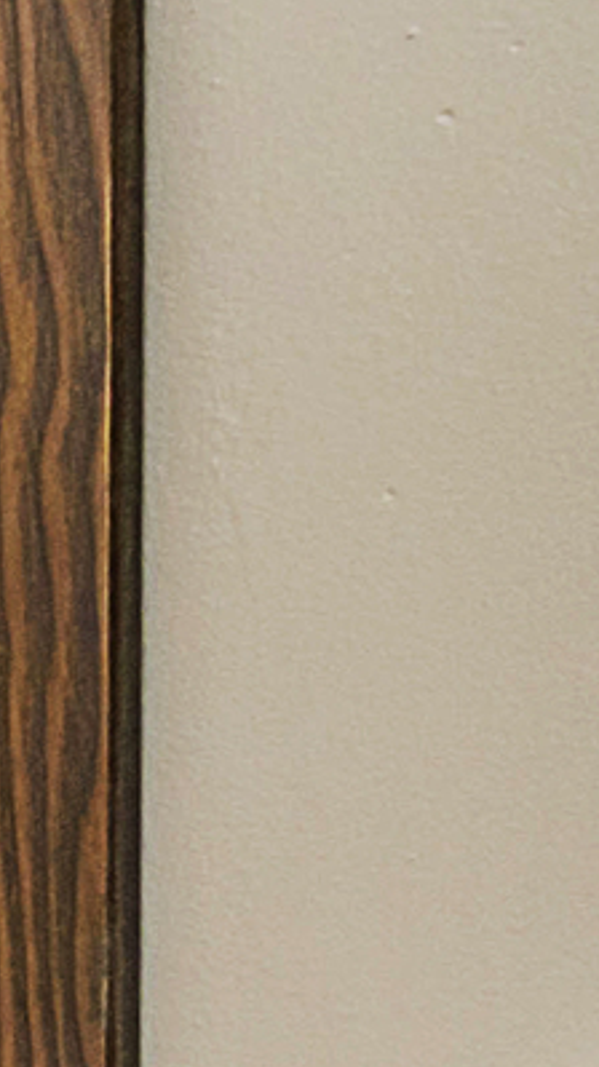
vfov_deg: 16.5
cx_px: -2749
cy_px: 1484
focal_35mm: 121
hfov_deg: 5.6
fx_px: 3422
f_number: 4
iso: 500
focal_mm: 10
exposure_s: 1/30
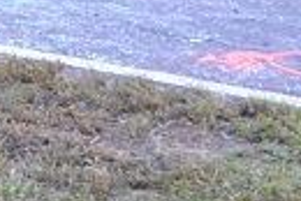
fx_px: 2210
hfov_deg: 6.5
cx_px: -832
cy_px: -199
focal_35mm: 264
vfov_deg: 5.1
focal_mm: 22
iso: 400
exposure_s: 1/100
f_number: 5
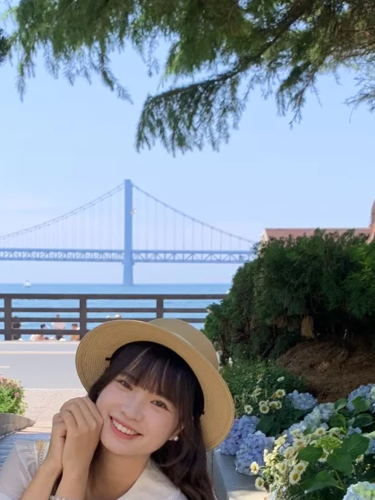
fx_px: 968
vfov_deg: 28.2
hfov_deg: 21.8
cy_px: 419
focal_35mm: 67
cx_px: 100
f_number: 1.8
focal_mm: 4.25
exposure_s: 1/701
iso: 25
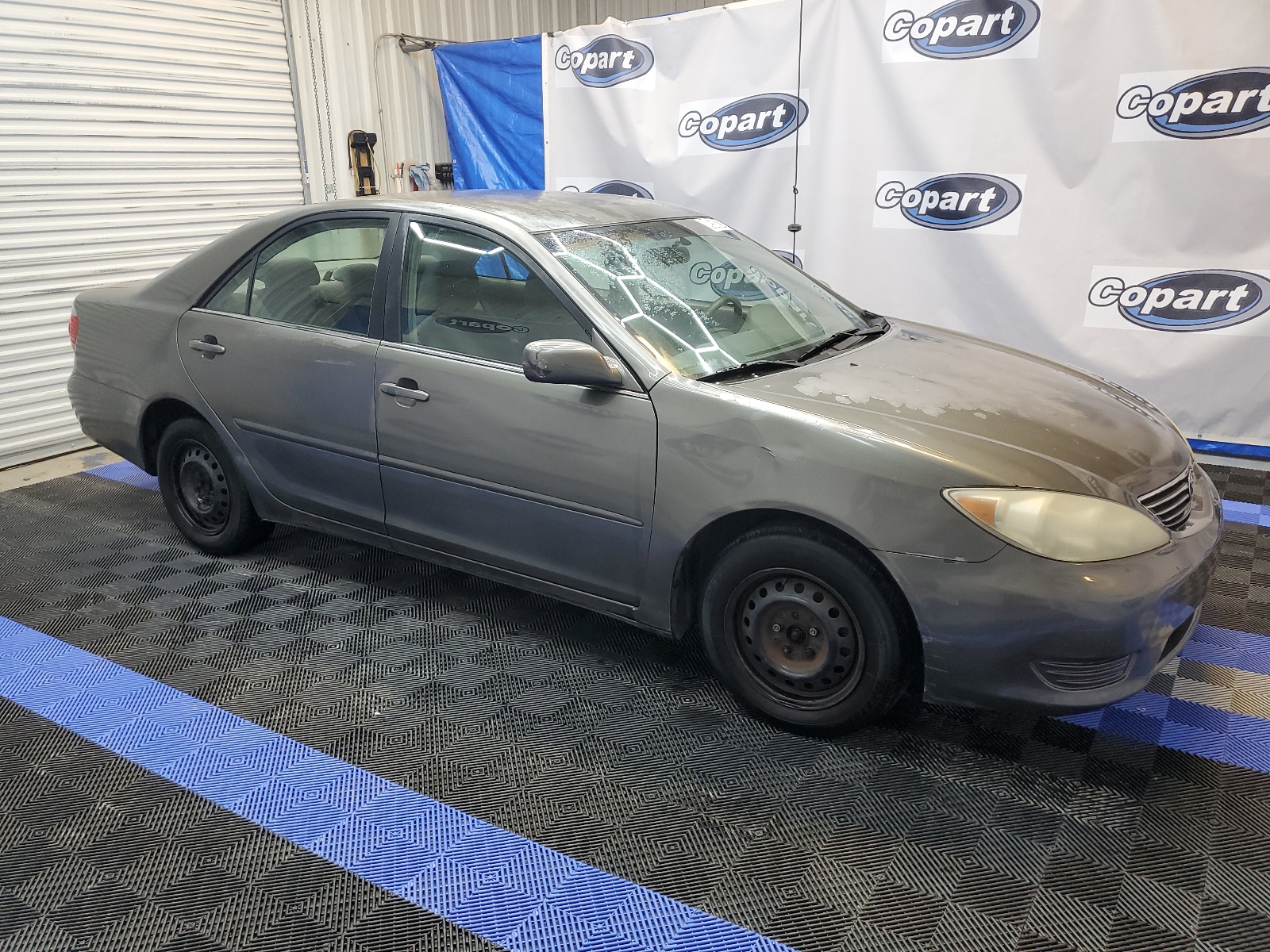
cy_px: 476
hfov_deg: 67.3
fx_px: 954
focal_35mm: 26
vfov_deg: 53.1
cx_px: 635
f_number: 1.5
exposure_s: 1/60.2
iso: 80
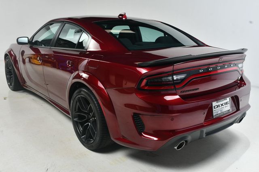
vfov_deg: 36.8
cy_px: 86
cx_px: 130
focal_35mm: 36
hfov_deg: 53.2
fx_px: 259
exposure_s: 1/160
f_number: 11
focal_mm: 24
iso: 100
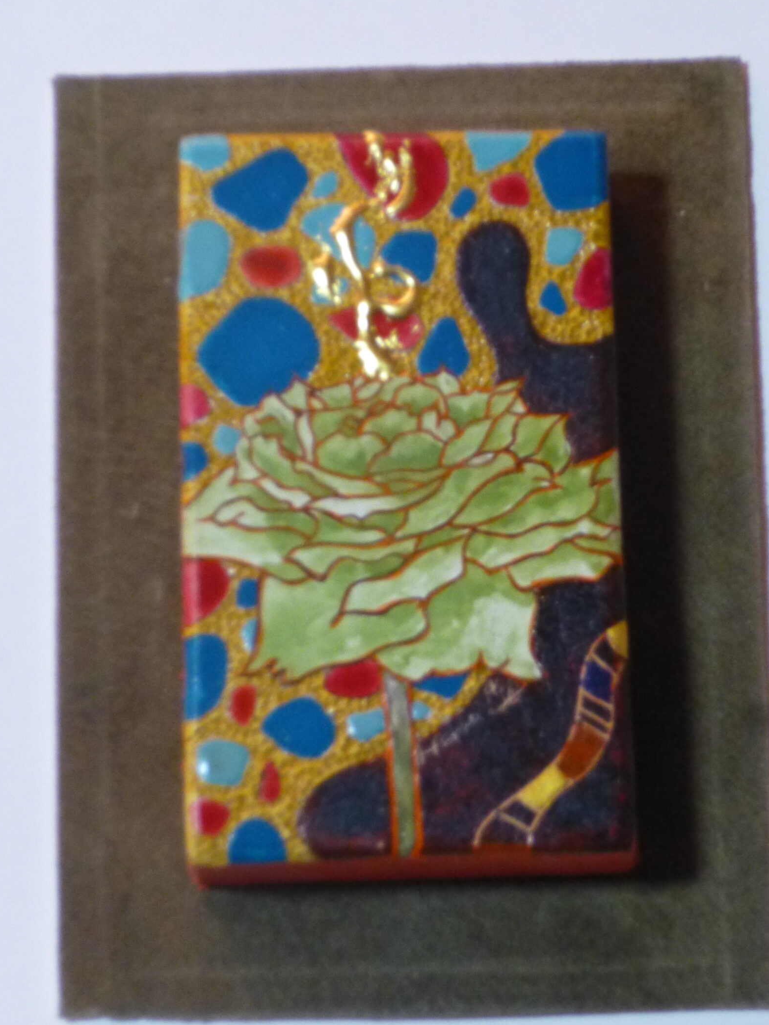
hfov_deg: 9.1
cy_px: 500
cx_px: 419
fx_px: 4828
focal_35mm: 163
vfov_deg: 12.1
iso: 800
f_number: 5.8
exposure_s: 1/50
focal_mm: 23.7
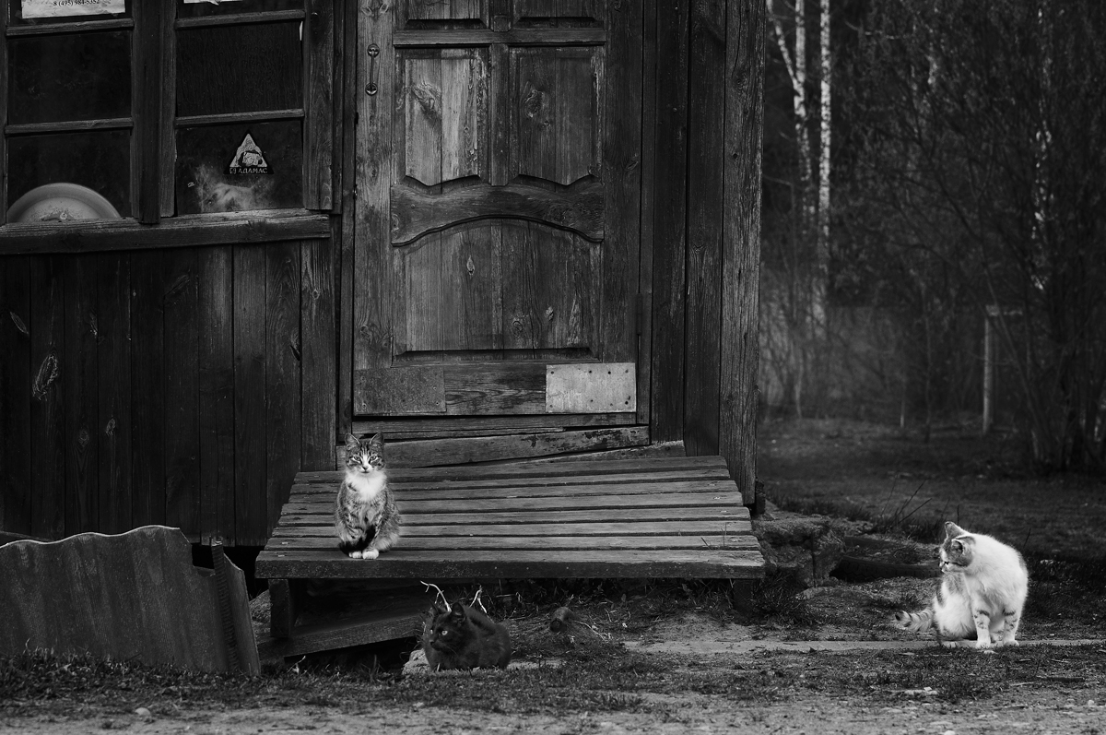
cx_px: 553
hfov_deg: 19.5
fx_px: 3222
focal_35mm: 105
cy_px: 368
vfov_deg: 13.0
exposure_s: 1/125
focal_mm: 70
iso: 800
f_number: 6.3
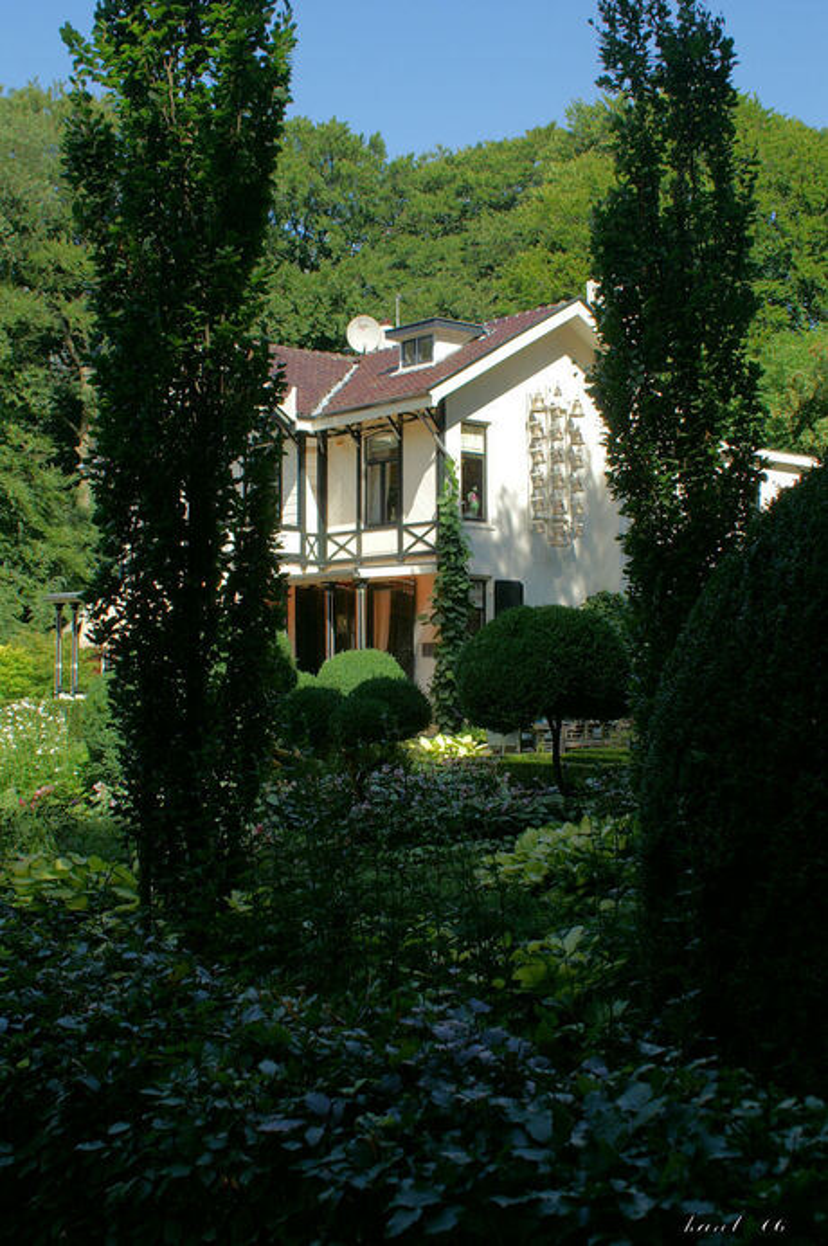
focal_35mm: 42
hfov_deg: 31.8
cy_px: 623
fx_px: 1452
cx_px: 414
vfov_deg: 46.4
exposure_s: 1/200
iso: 100
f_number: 8
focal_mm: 28
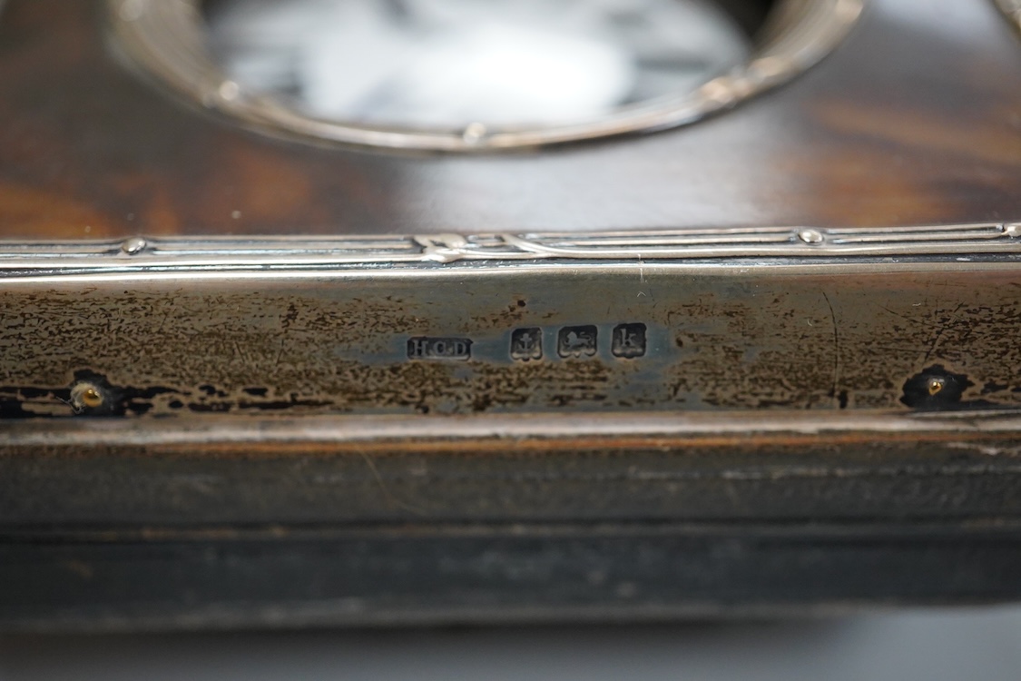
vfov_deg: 29.9
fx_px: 1276
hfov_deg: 43.6
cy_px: 340
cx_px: 510
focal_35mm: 45
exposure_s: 1/400
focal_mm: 30
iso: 2500
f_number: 6.3
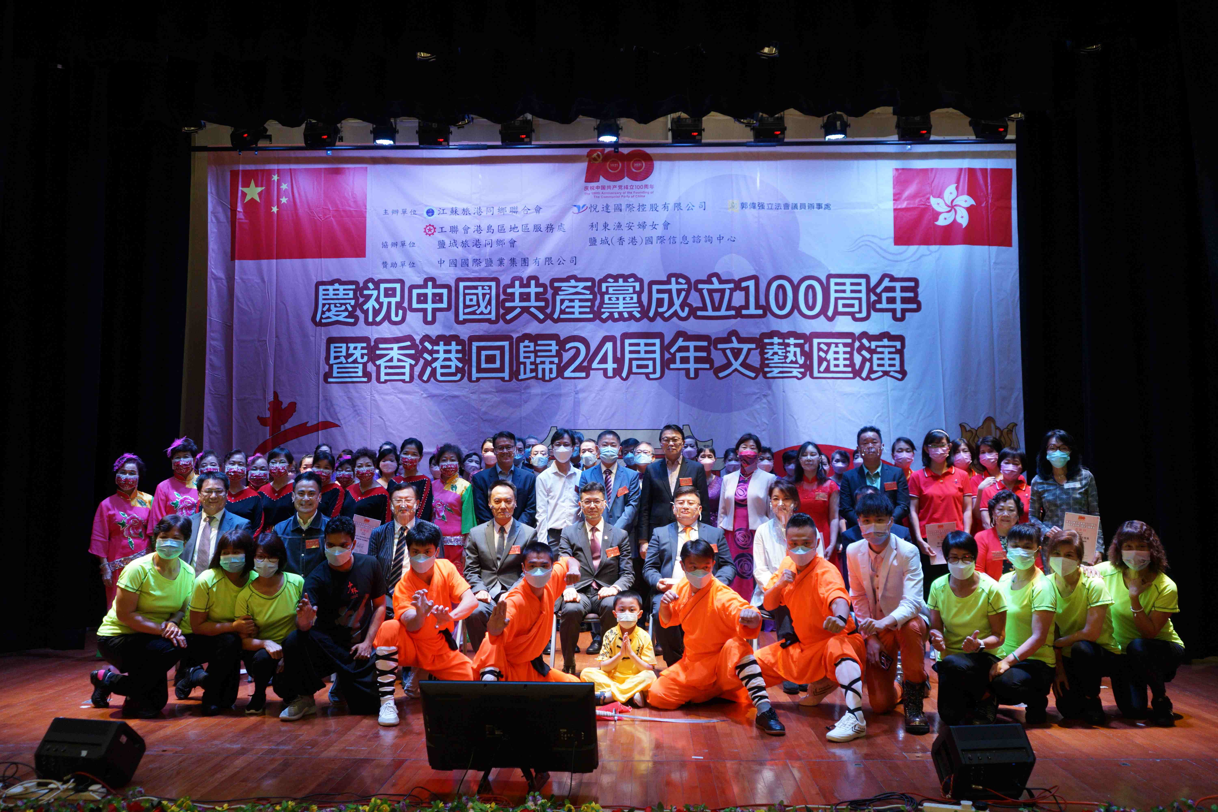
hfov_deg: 61.9
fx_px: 1015
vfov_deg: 43.6
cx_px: 609
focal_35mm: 30
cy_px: 406
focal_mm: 30
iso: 1600
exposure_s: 1/500
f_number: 3.5
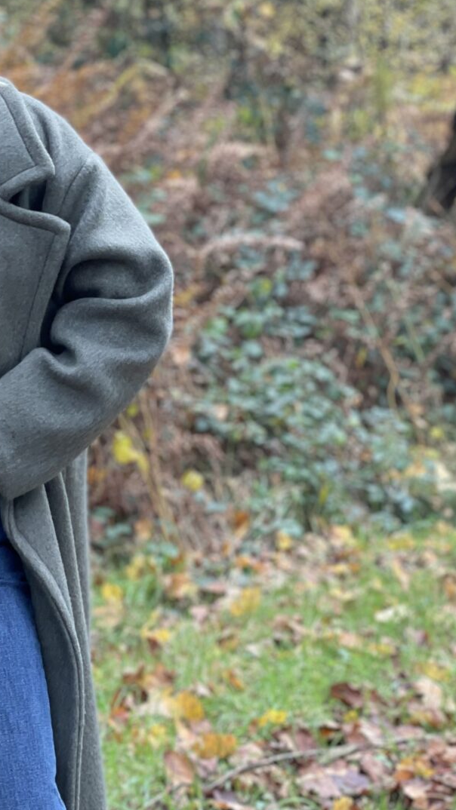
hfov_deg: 11.1
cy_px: 304
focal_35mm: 108
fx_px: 2322
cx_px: -10
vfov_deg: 19.8
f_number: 2
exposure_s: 1/122
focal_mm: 6
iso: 64
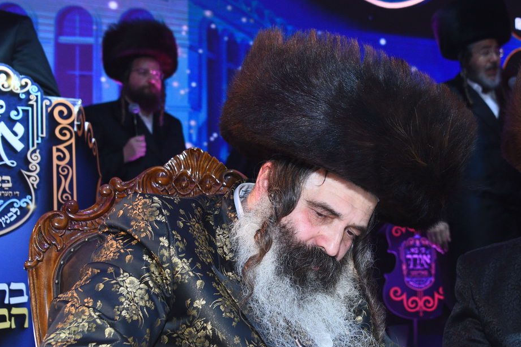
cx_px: 355
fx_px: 926
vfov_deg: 21.2
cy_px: 200
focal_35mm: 64
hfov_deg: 31.1
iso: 1600
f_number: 5.6
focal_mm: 42
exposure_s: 1/125
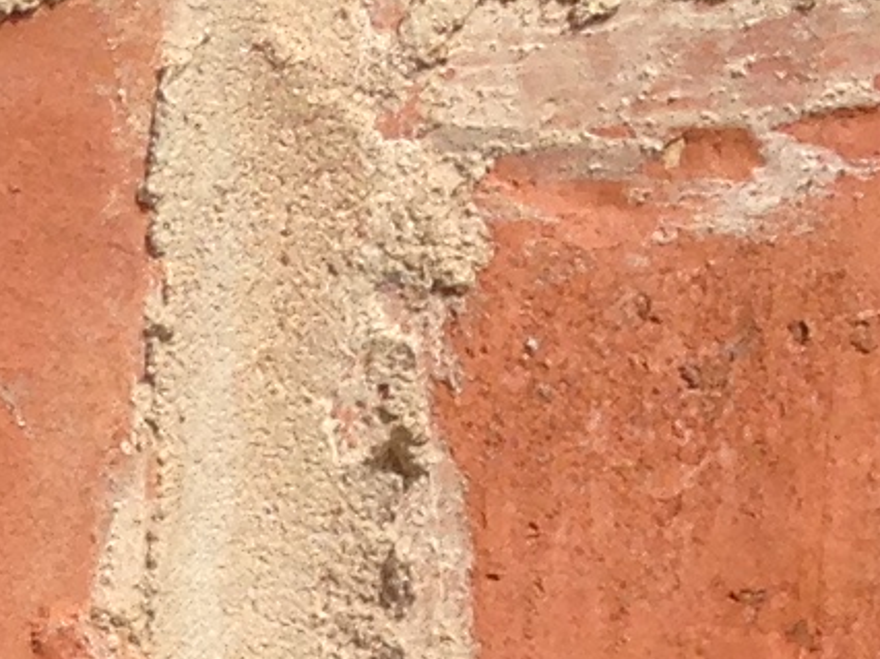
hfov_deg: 7.5
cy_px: 1570
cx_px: -983
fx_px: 6428
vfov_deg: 5.7
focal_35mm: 253
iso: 50
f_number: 2.4
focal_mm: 4.12
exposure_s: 1/1550
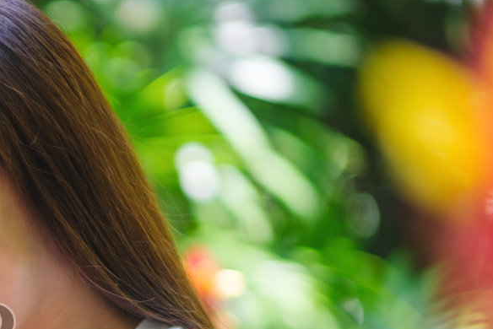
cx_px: -109
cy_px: 360
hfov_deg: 8.8
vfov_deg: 6.0
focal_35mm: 230
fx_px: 3151
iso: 160
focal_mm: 56
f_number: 1.2
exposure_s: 1/480
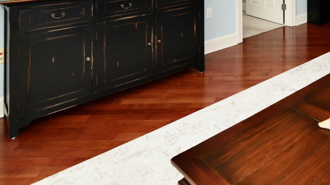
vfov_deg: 28.2
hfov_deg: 51.8
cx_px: 291
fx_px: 297
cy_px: -59
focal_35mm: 34
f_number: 6.3
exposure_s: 1/60
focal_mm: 14
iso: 640
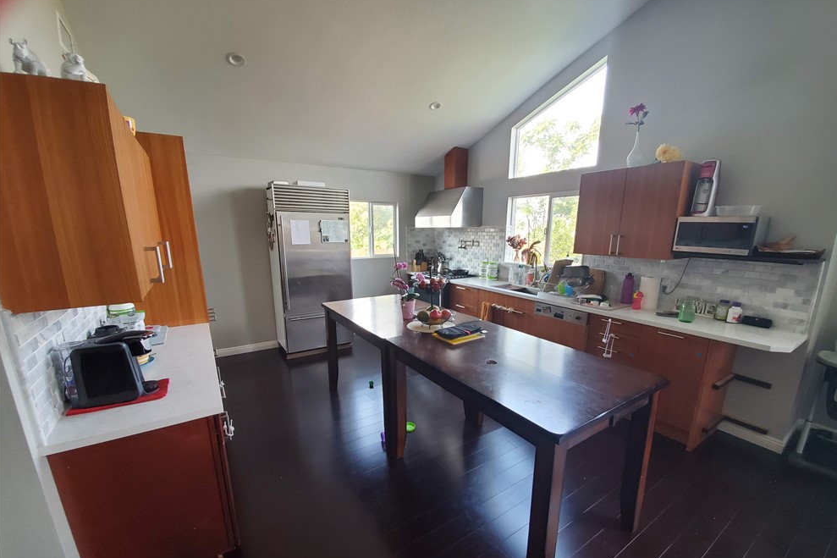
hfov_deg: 104.2
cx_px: 431
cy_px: 312
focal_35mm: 14
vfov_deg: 80.8
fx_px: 325
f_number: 2.2
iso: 400
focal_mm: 1.8
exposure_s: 1/59
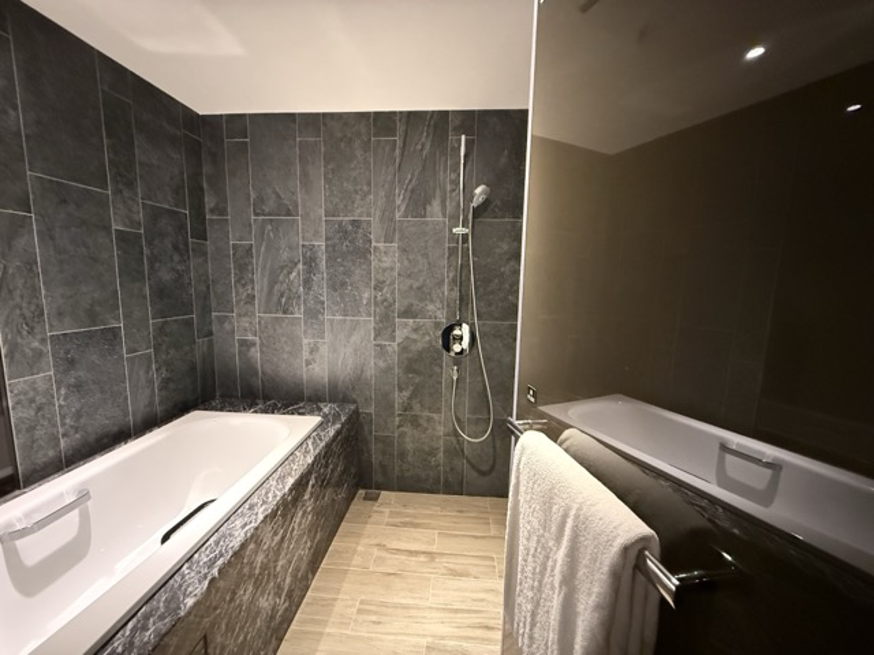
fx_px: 353
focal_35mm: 14
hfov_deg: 102.1
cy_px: 328
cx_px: 437
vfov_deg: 85.7
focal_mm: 2.22
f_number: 2.2
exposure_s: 1/40
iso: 1600
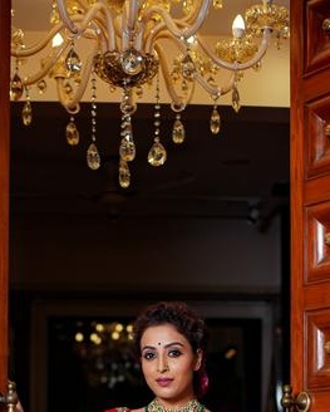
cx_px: 182
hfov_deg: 17.1
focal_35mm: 90
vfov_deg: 20.0
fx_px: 1097
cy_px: 484
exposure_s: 1/500
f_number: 1.8
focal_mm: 35
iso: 250
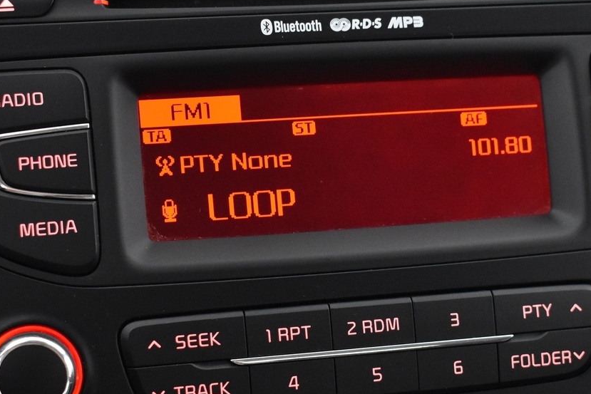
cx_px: 323
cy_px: 271
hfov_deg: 23.9
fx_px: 1395
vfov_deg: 16.0
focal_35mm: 85
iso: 3200
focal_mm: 29
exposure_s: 1/25
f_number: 4.2
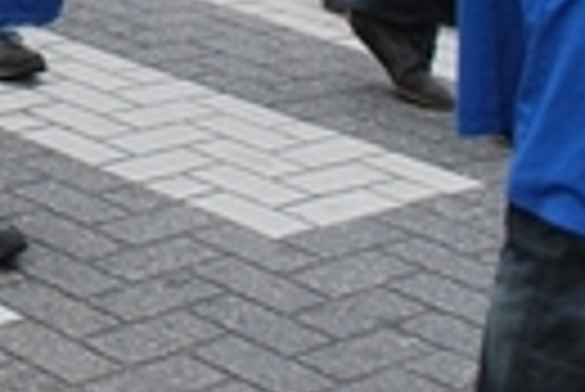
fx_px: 2473
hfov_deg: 12.9
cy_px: -439
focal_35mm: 152
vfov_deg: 8.5
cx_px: -230
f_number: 5
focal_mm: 22
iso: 200
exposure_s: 1/100
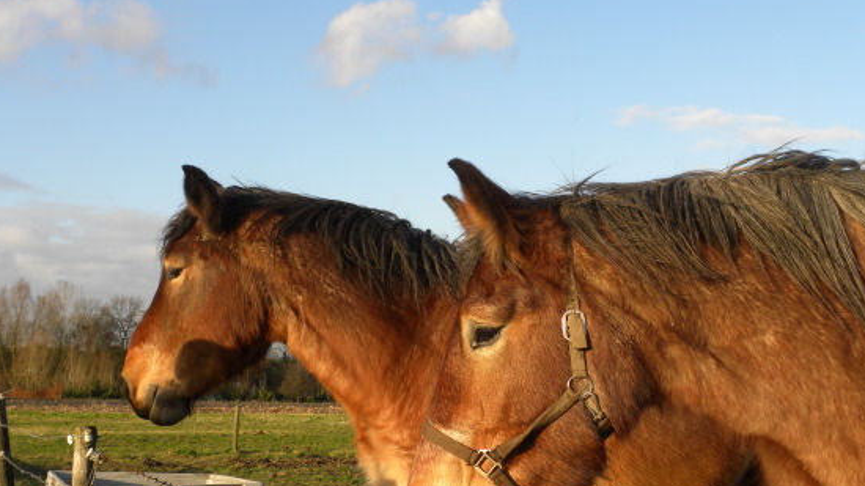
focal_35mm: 52
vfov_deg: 23.0
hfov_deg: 39.8
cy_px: 294
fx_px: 1192
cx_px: 495
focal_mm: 7.3
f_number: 4.5
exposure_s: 1/178
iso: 64
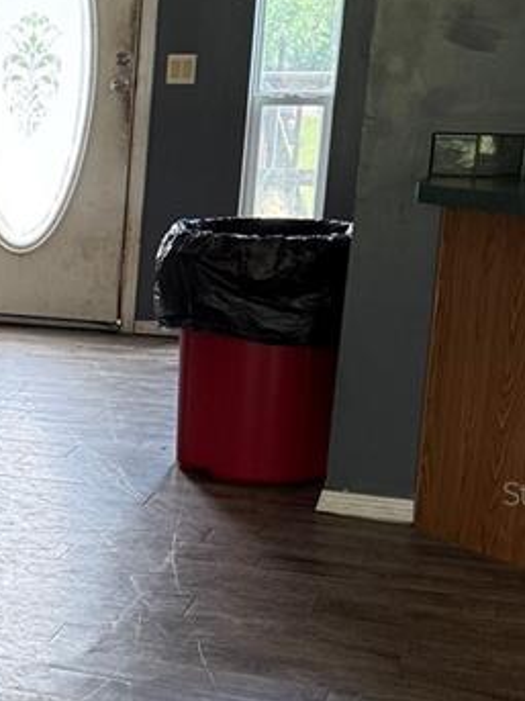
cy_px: 493
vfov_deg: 23.1
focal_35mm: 84
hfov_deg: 16.0
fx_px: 1700
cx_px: -272
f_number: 1.78
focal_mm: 6.76
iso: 200
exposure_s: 1/86
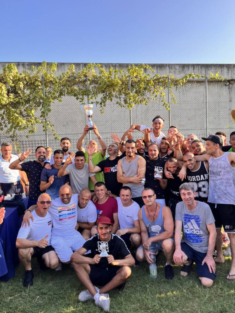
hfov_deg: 53.1
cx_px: 118
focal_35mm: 26
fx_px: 235
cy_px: 156
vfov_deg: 67.3
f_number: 1.6
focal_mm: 5.1
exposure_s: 1/639
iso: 50
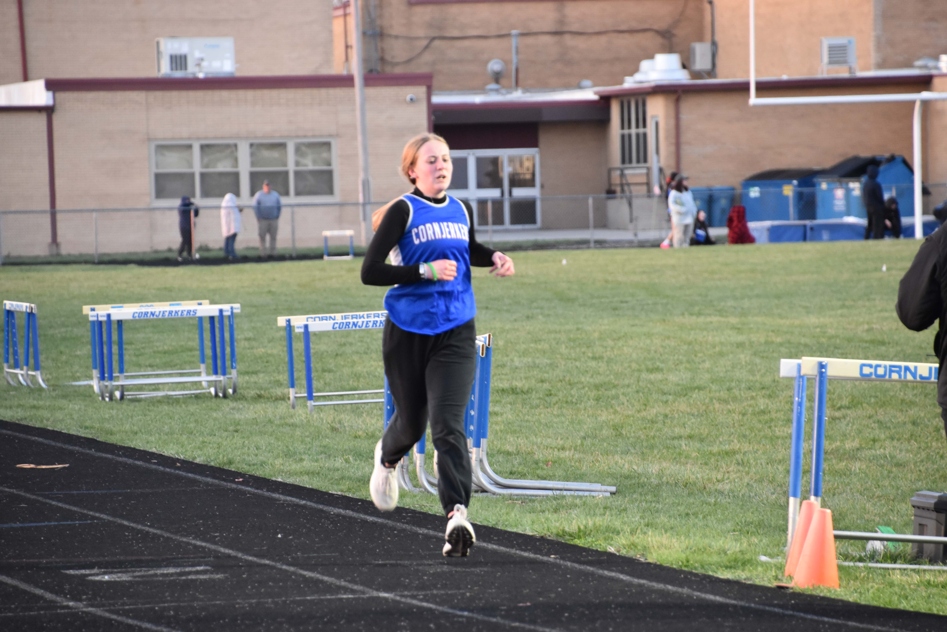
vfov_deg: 5.4
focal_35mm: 255
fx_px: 6707
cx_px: 474
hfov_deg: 8.1
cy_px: 316
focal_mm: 170
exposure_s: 1/100
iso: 1600
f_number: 6
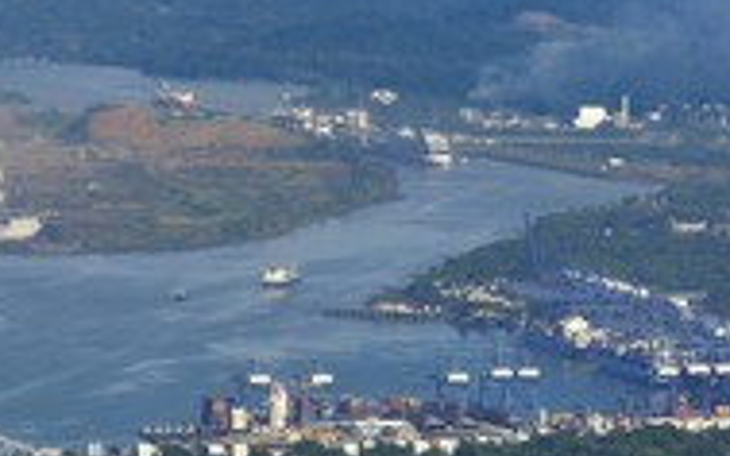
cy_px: 309
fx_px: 7438
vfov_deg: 3.5
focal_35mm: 374
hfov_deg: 5.6
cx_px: -54
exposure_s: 1/500
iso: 200
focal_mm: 165
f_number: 11
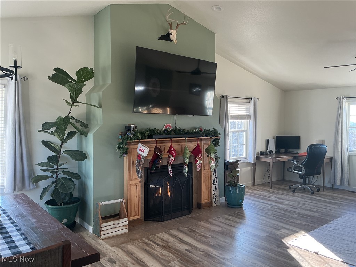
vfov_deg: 48.2
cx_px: 178
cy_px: 134
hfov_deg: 61.7
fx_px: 298
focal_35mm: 29
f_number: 1.8
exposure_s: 1/60
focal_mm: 3
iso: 40
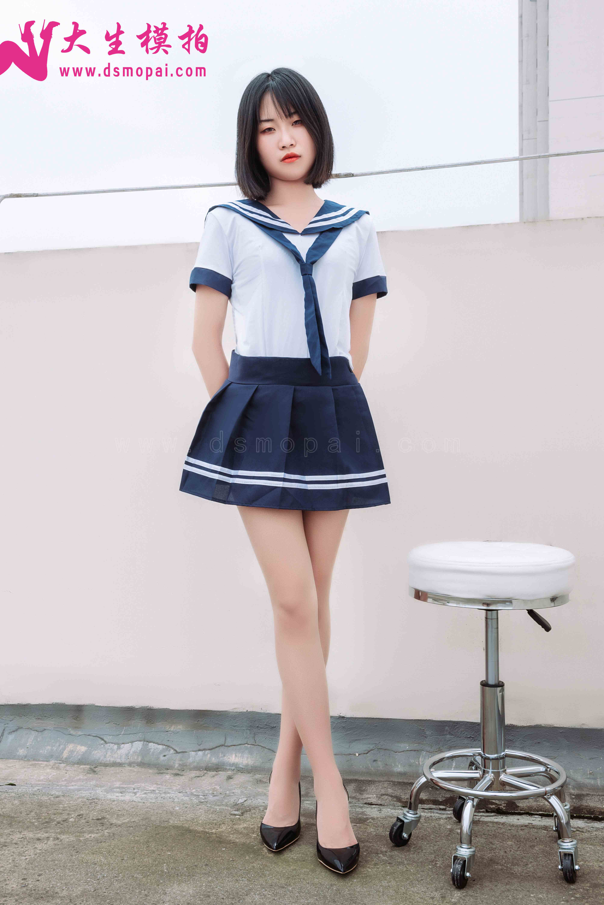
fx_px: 1006
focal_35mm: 40
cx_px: 302
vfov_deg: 48.4
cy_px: 452
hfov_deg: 33.4
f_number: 13
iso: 200
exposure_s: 1/100
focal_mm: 40
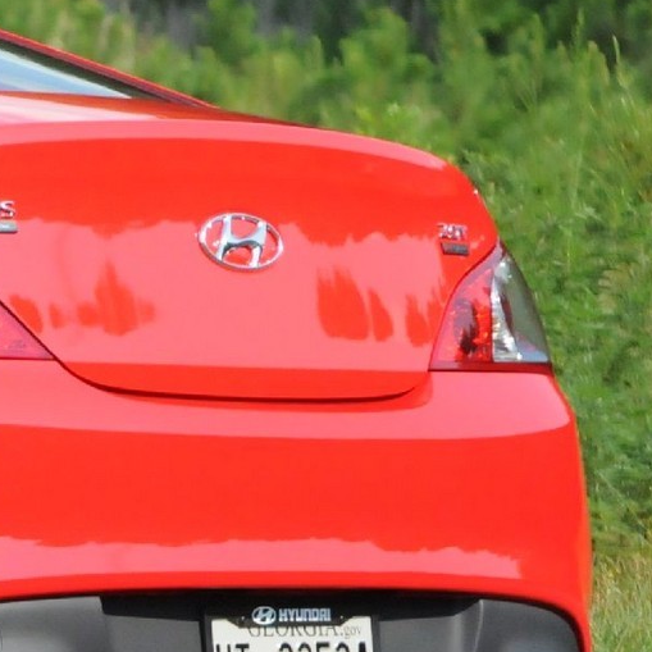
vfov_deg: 4.0
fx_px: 9334
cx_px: -856
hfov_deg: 3.9
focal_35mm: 438
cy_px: 354
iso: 2000
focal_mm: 70
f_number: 5.6
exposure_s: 1/6400
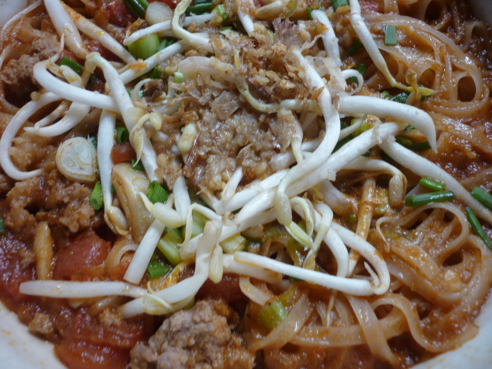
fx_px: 469
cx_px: 246
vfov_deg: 42.9
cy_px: 184
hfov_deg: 55.4
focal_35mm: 33
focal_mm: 5.5
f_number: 2.8
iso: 100
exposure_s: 1/30
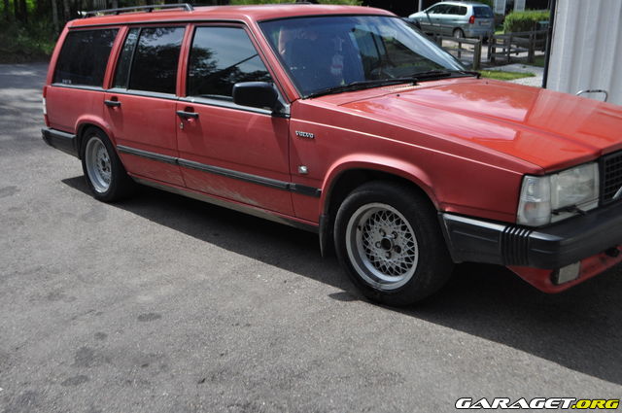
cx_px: 311
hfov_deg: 49.6
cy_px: 206
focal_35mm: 39
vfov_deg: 34.1
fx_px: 673
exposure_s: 1/1600
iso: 400
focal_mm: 26
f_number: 5.6
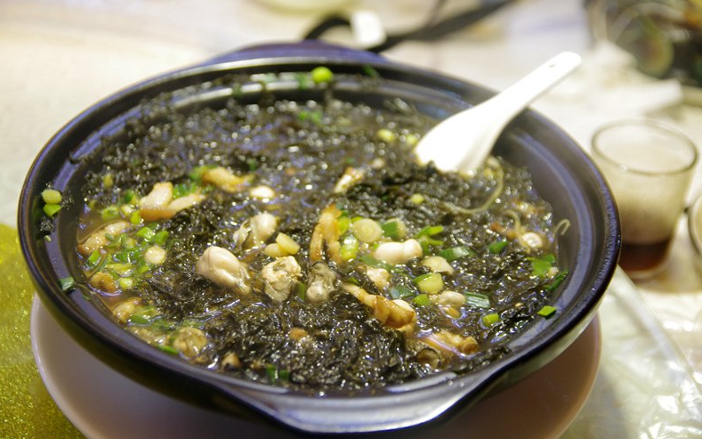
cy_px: 203
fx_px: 1186
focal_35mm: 62
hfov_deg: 33.0
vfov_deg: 20.9
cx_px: 347
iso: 800
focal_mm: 40
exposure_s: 1/20
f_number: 2.8
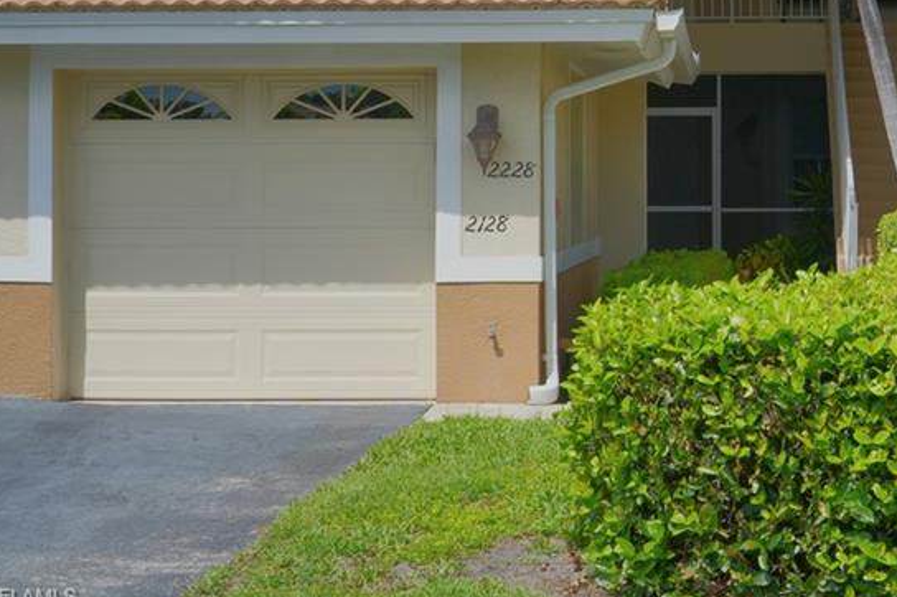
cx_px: 806
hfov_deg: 24.9
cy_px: 50
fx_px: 1967
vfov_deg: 17.0
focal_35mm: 79
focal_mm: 28
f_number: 10
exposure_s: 1/200
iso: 100
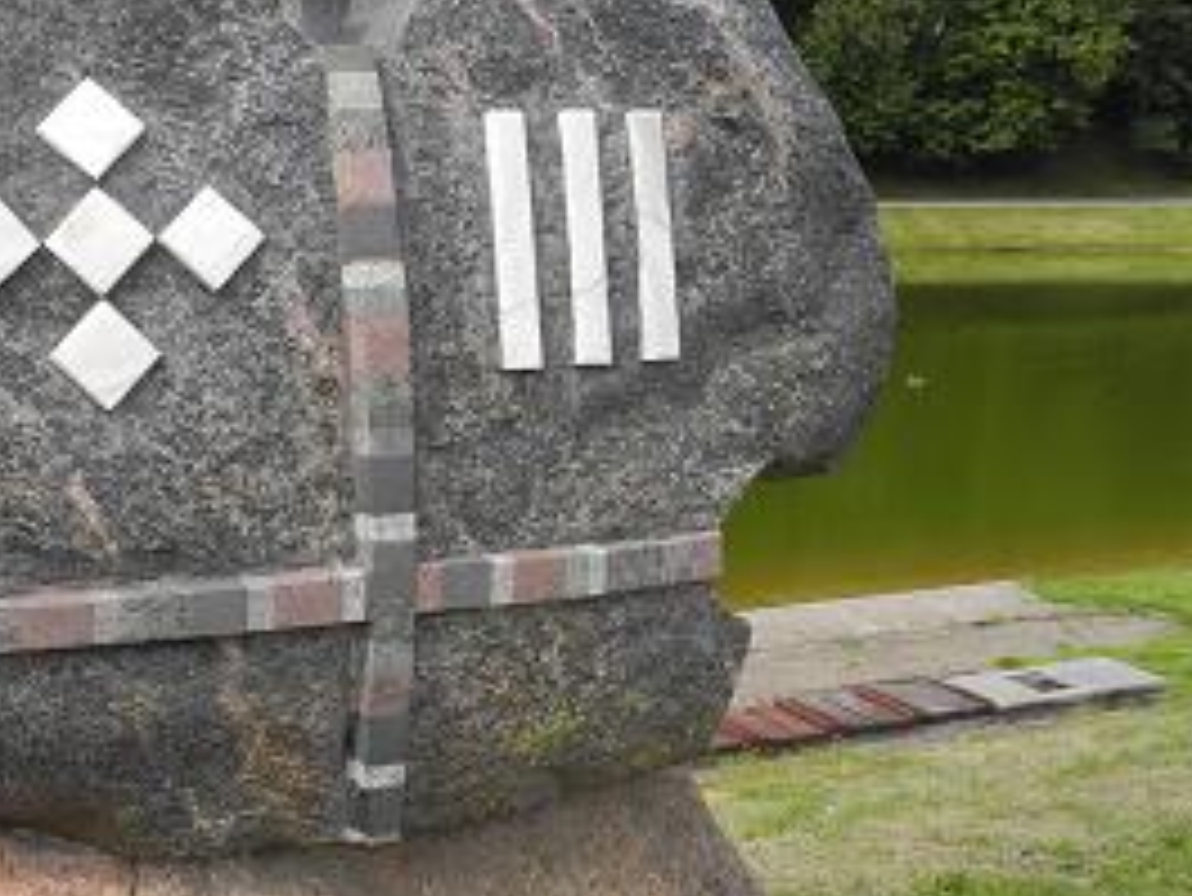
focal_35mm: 54
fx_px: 1860
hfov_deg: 33.7
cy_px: 261
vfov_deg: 26.8
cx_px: 121
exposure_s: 1/800
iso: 100
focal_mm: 6
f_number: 3.2
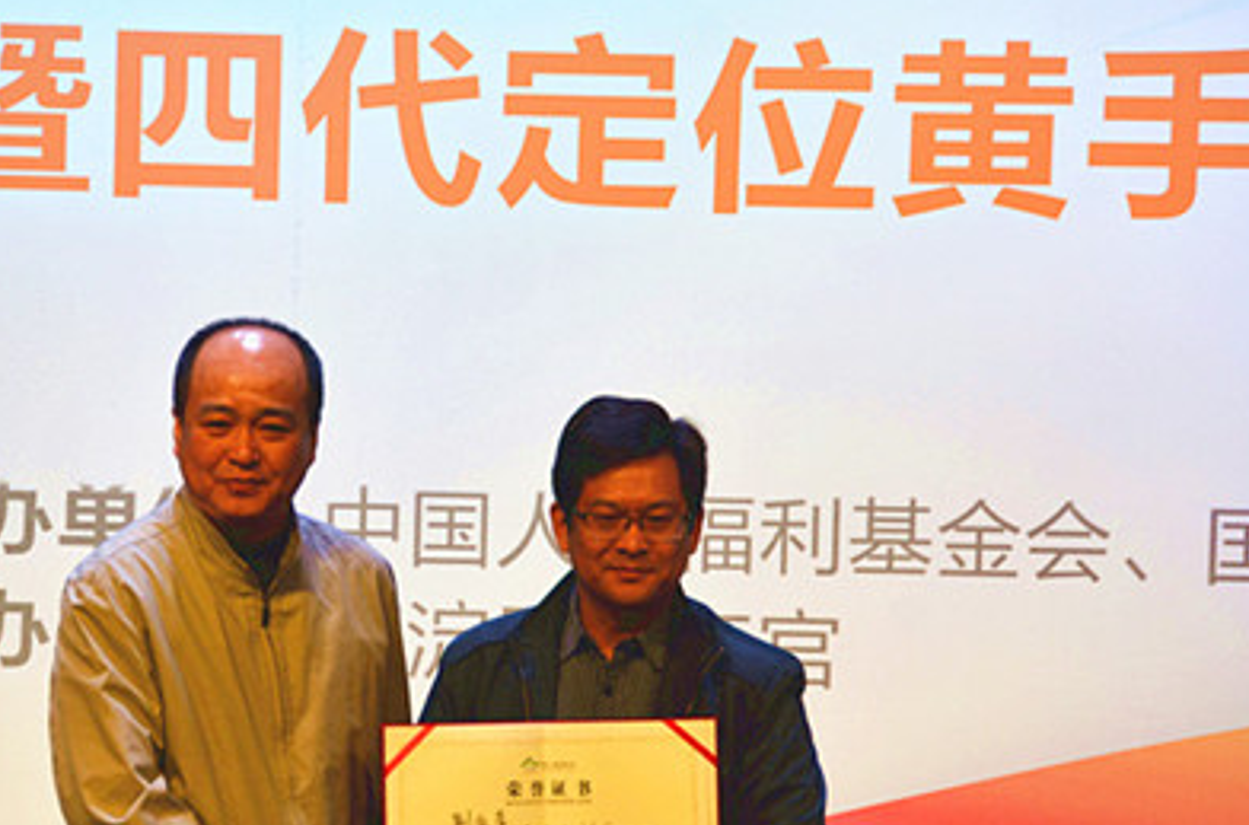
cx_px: 507
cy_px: 538
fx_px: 11901
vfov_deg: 4.0
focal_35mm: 344
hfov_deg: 6.0
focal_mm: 150
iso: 400
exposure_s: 1/250
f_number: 5.6
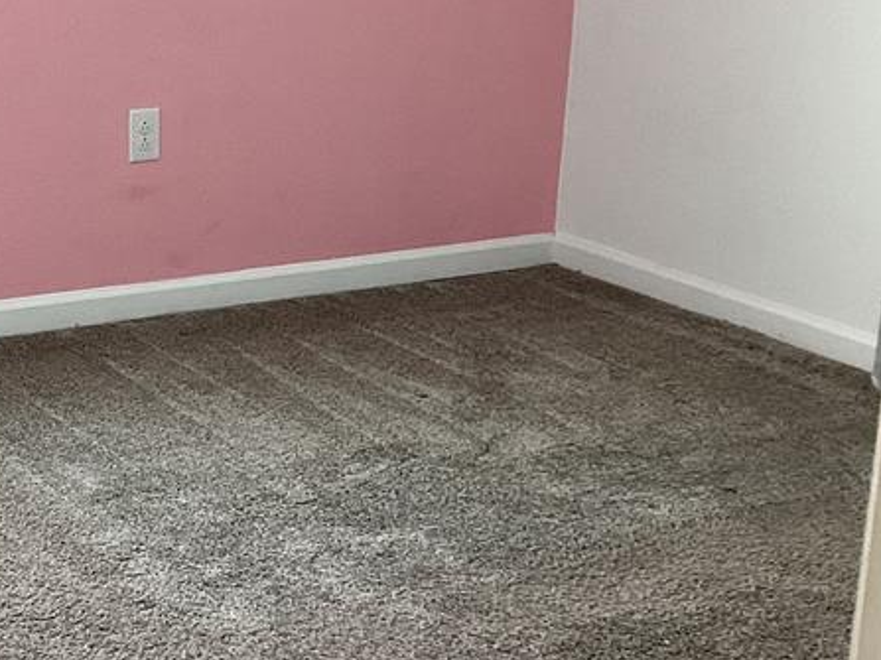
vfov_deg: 20.7
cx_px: 162
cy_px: 266
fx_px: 1807
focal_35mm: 71
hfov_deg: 26.8
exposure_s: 1/60
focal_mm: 3.3
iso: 80
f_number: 2.4
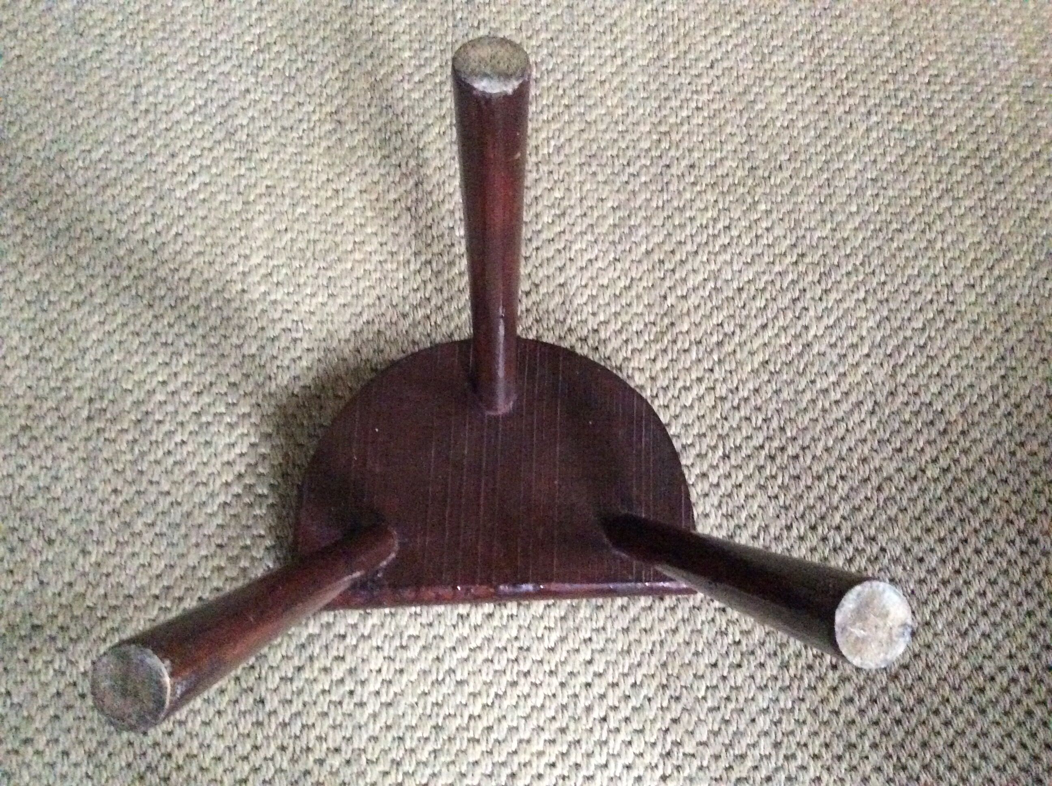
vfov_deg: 44.1
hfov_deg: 56.9
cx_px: 526
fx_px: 971
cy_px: 393
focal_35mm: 32
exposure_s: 1/15
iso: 800
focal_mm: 3.3
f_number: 2.4
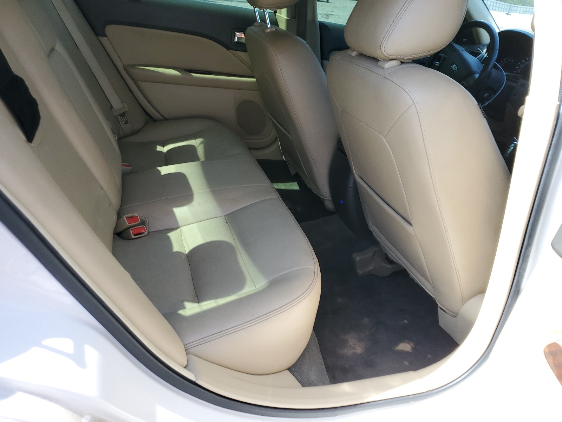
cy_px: 211
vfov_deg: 53.1
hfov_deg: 67.3
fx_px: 422
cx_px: 281
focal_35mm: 26
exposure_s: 1/417
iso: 50
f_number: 1.5
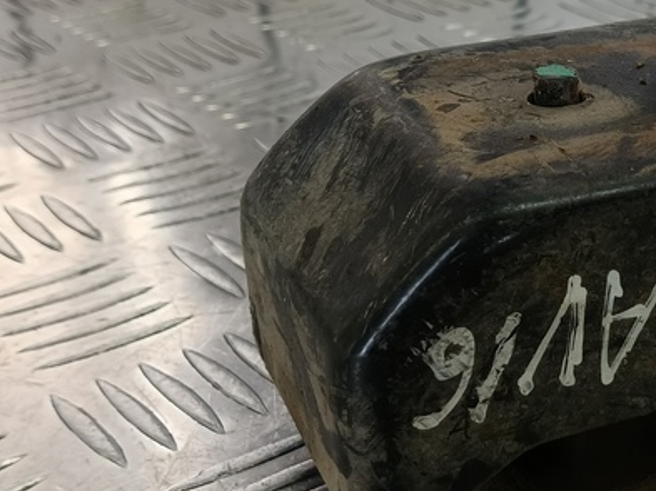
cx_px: 688
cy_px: 302
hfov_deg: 29.6
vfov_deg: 24.3
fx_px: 1136
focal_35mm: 60
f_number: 1.6
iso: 114
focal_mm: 4.11
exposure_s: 1/100
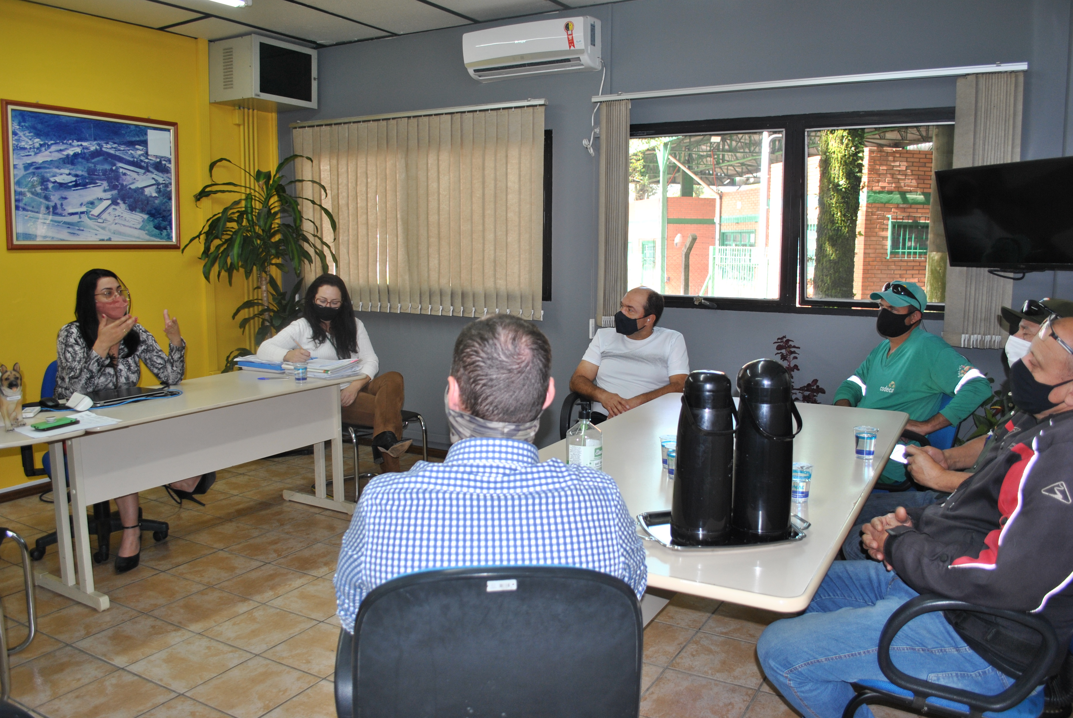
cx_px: 536
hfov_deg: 67.3
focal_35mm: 27
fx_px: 806
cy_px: 359
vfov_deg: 48.0
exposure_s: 1/60
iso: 200
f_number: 3.5
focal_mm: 18
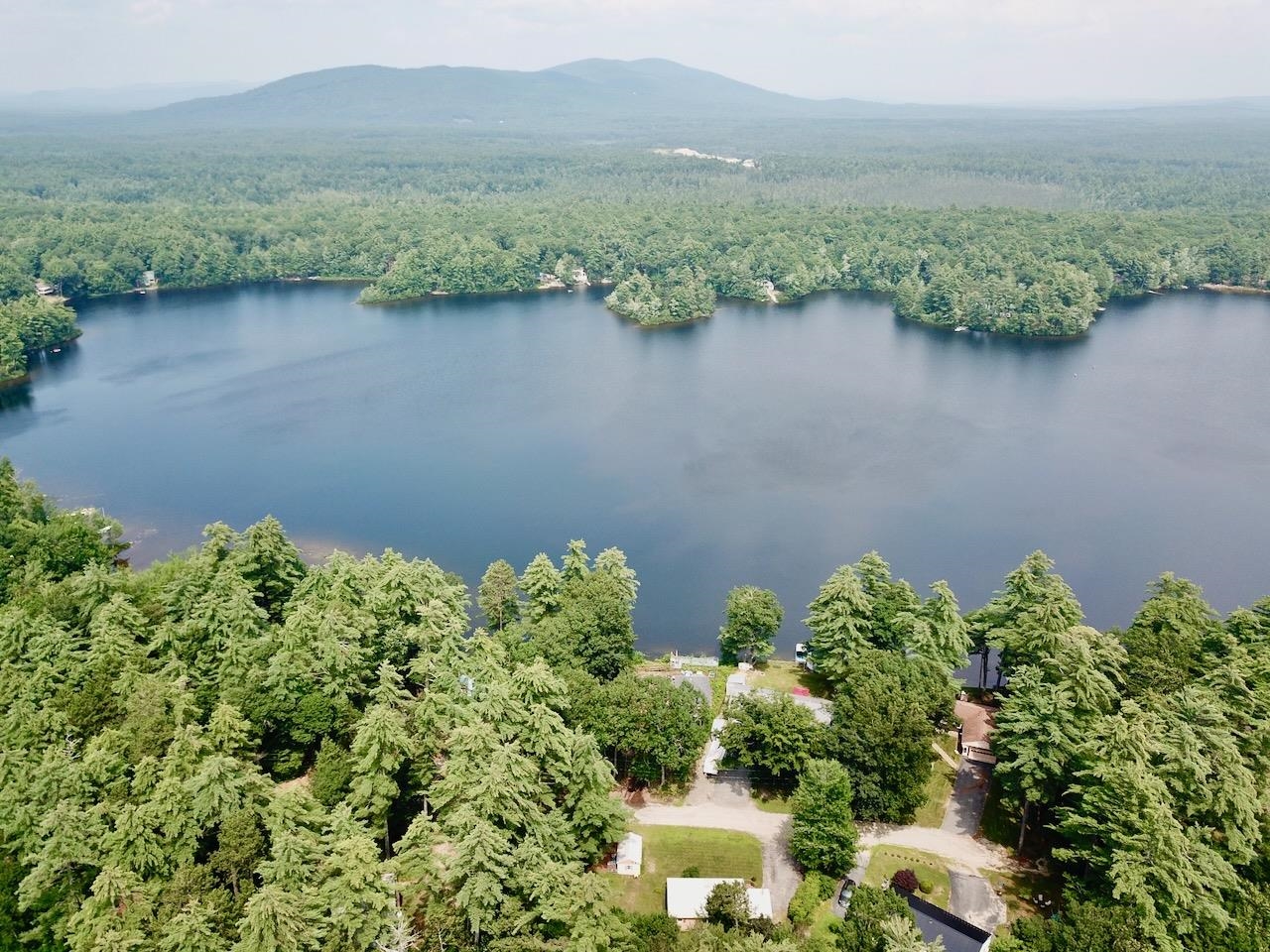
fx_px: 954
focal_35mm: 26
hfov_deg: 67.3
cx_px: 635
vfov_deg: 53.1
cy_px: 476
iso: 100
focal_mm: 4.73
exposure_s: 1/584
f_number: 2.2
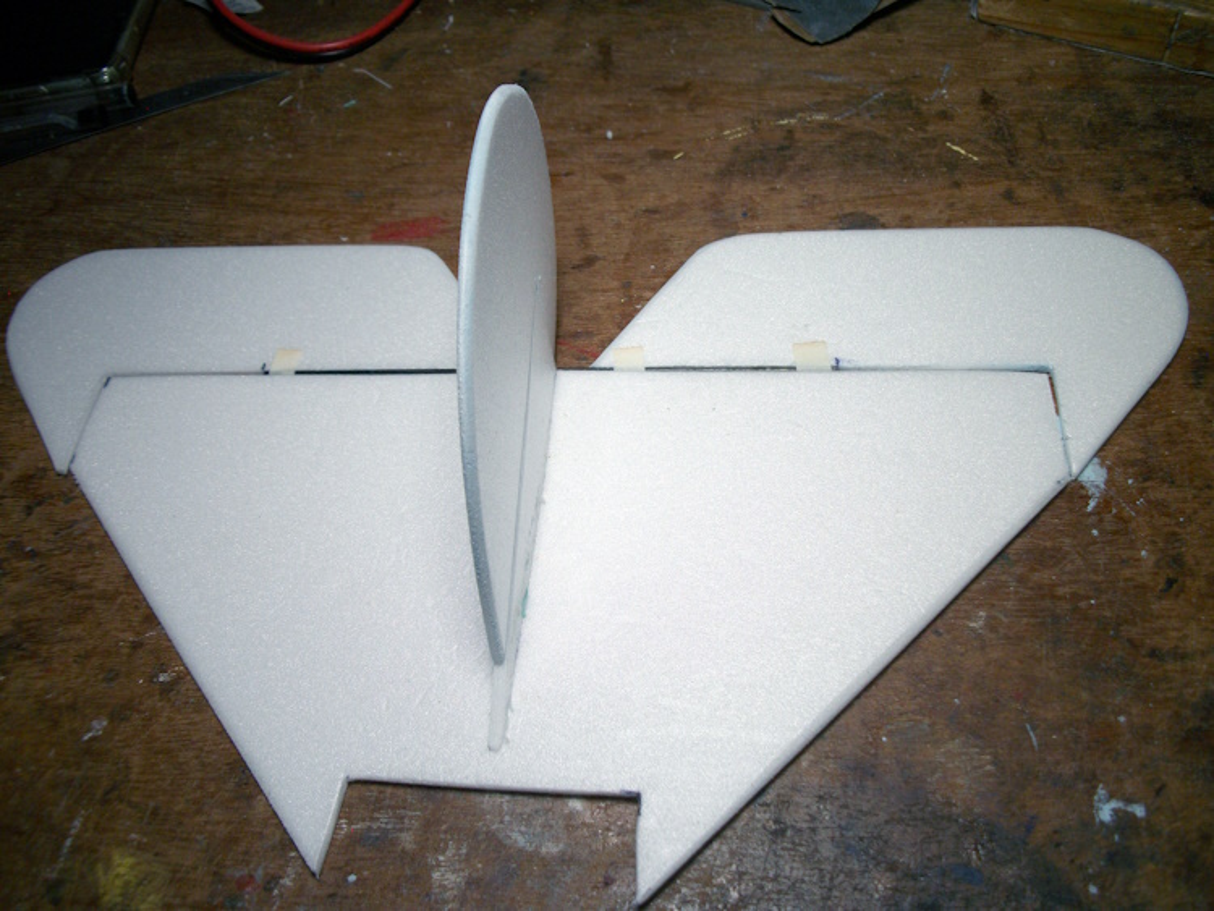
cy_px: 456
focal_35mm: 32
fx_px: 1123
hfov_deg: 56.8
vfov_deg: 44.2
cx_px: 607
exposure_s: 1/200
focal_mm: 5.7
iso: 80
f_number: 2.9
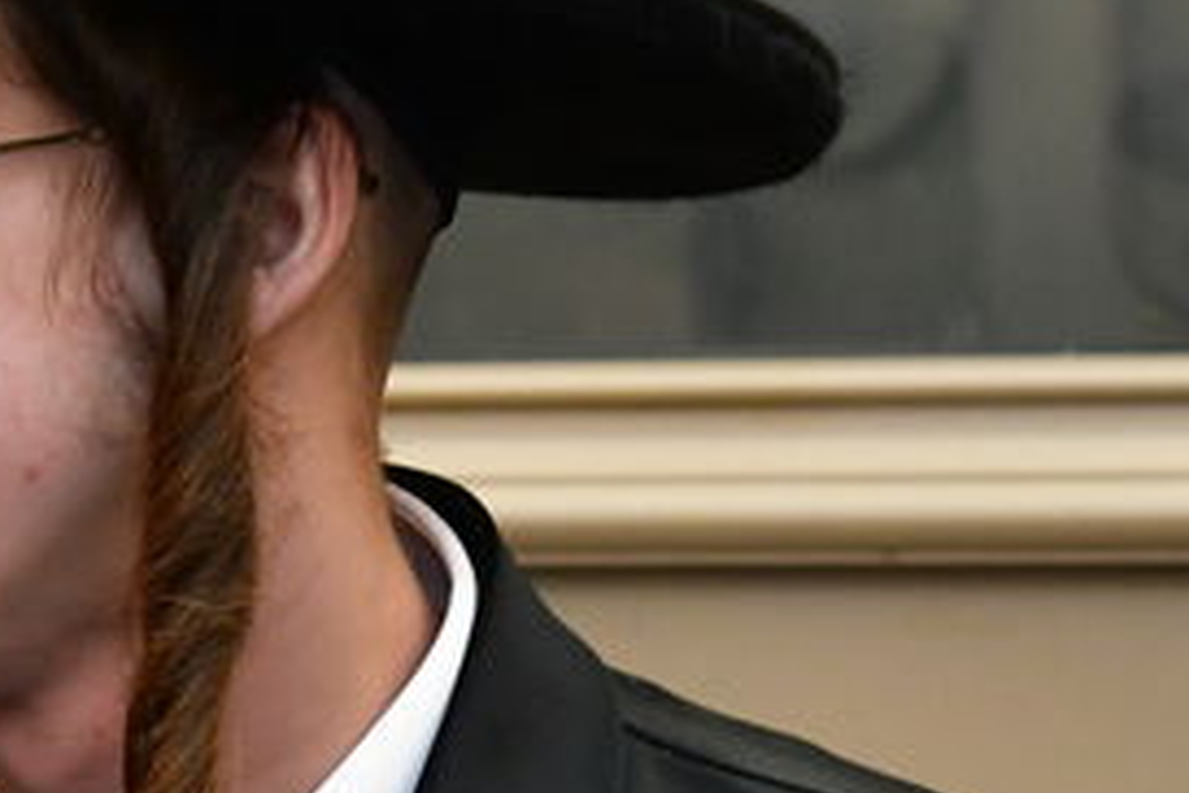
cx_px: -775
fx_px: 11856
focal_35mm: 359
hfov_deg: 5.7
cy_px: 442
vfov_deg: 3.8
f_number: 5.6
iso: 3200
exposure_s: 1/100
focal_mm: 70
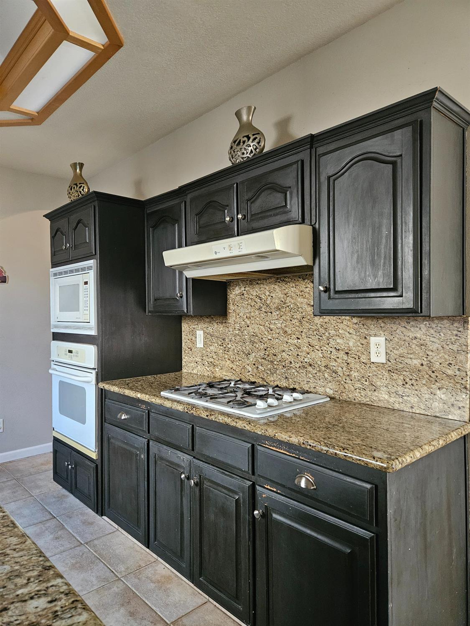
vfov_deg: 73.9
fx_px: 416
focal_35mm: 23
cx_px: 235
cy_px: 313
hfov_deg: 58.9
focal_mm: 5.4
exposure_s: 1/120
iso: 1000
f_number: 1.8
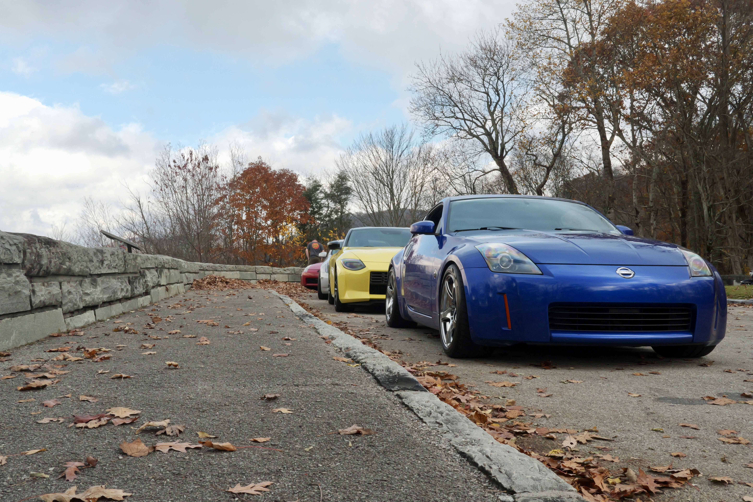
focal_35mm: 35
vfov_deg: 37.9
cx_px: 376
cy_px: 251
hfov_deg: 54.4
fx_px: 732
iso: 2000
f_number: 22
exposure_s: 1/60
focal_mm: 35
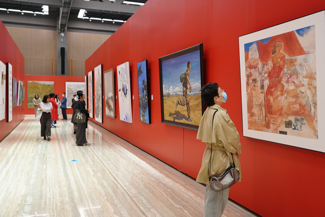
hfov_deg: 57.2
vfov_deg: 40.0
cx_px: 162
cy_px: 108
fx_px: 298
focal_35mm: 33
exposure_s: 1/40
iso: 500
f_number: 4.5
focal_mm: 33
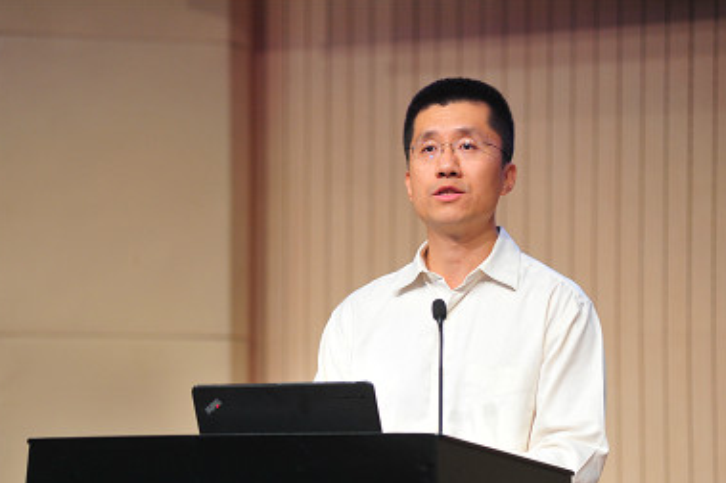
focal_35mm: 178
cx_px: 301
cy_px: 314
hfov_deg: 11.6
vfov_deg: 7.7
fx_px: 3586
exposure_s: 1/250
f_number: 4.5
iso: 1600
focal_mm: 135
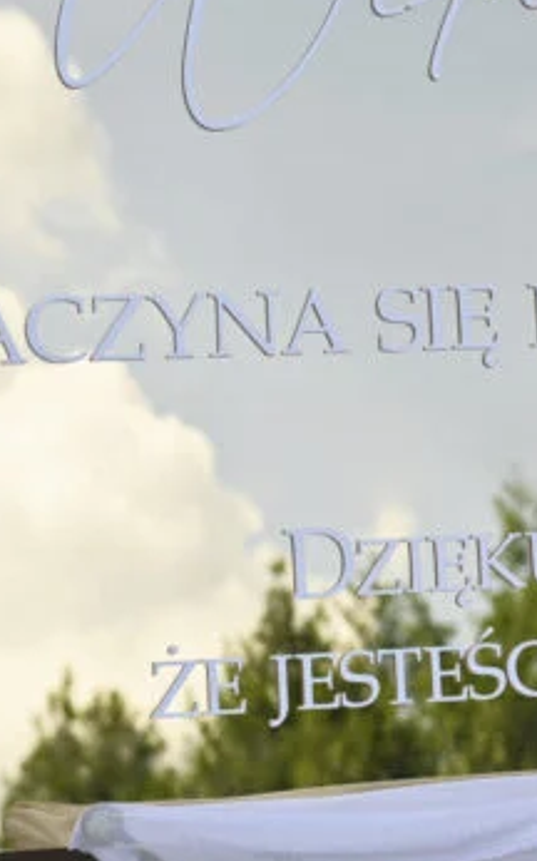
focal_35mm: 159
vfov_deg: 13.1
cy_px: 118
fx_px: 3715
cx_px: 602
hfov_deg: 8.2
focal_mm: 35
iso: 100
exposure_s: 1/320
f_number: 6.3
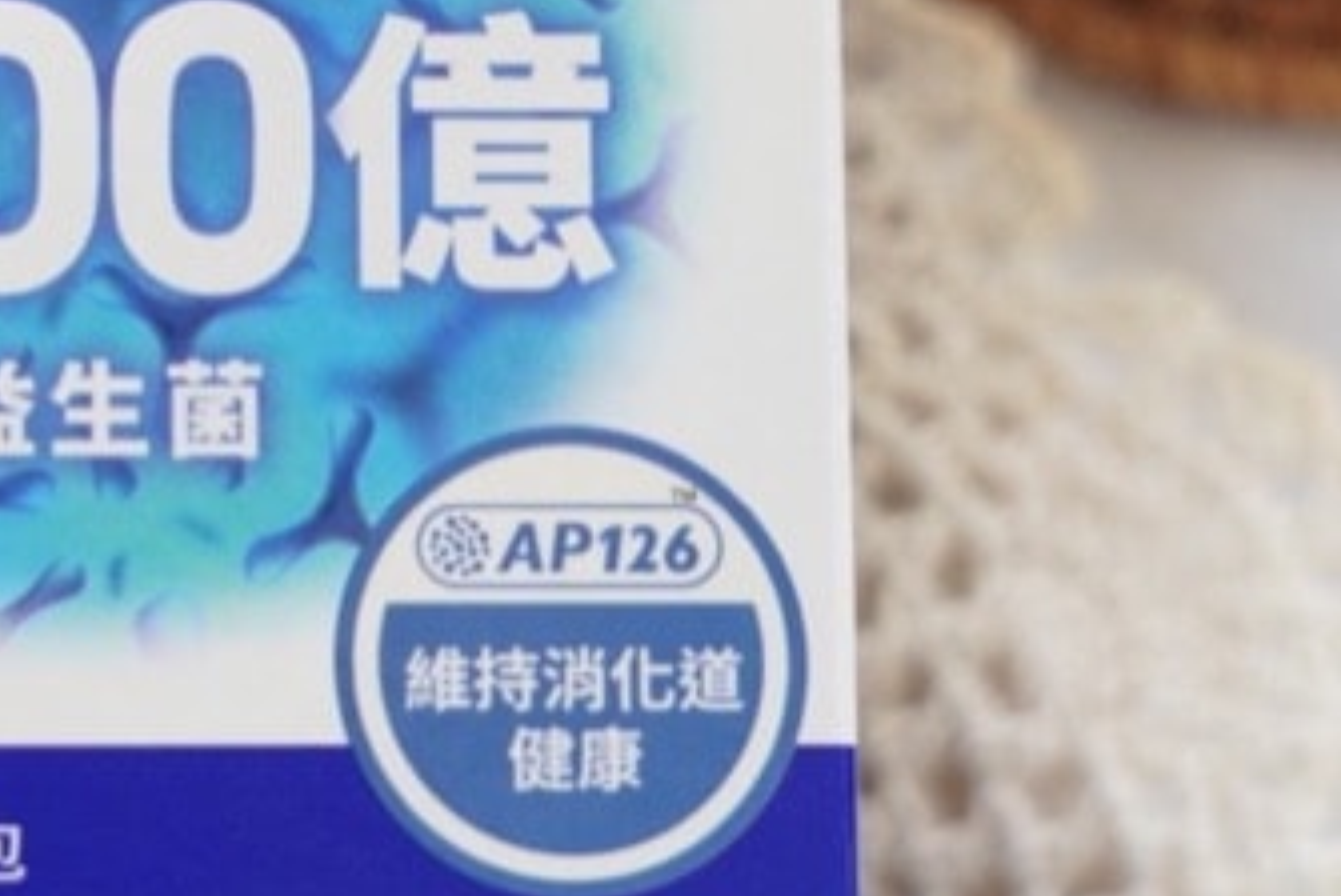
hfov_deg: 13.1
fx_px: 5779
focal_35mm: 155
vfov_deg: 8.9
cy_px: 260
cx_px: 108
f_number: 4
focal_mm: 52
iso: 640
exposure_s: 1/160
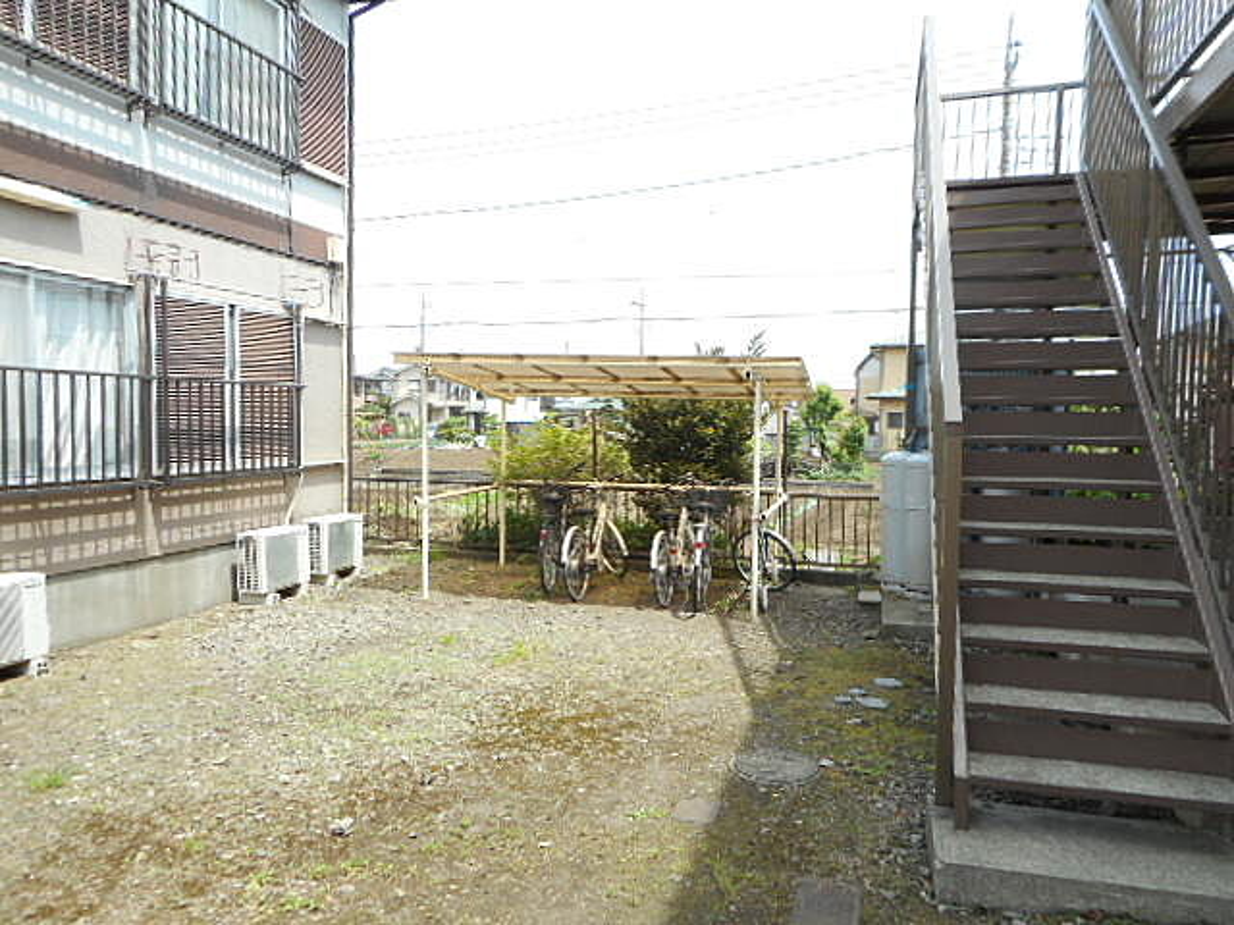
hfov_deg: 69.4
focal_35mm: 25
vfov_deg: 54.9
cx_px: 617
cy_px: 462
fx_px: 891
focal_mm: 4.5
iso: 80
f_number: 3.7
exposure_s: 1/250
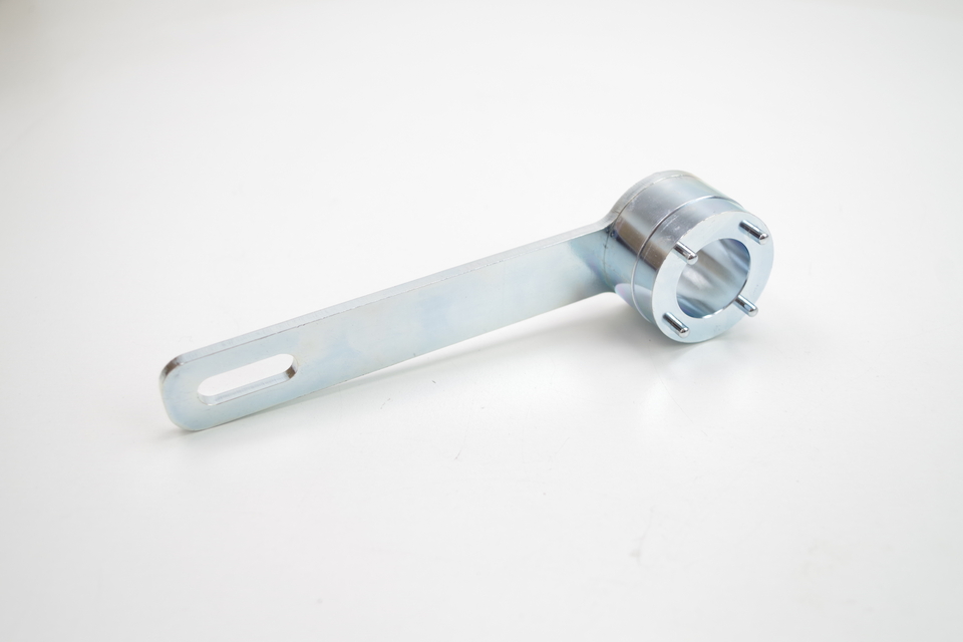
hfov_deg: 53.1
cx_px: 482
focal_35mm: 36
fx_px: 963
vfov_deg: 36.9
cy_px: 321
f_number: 5
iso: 100
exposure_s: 1/40
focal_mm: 24.38
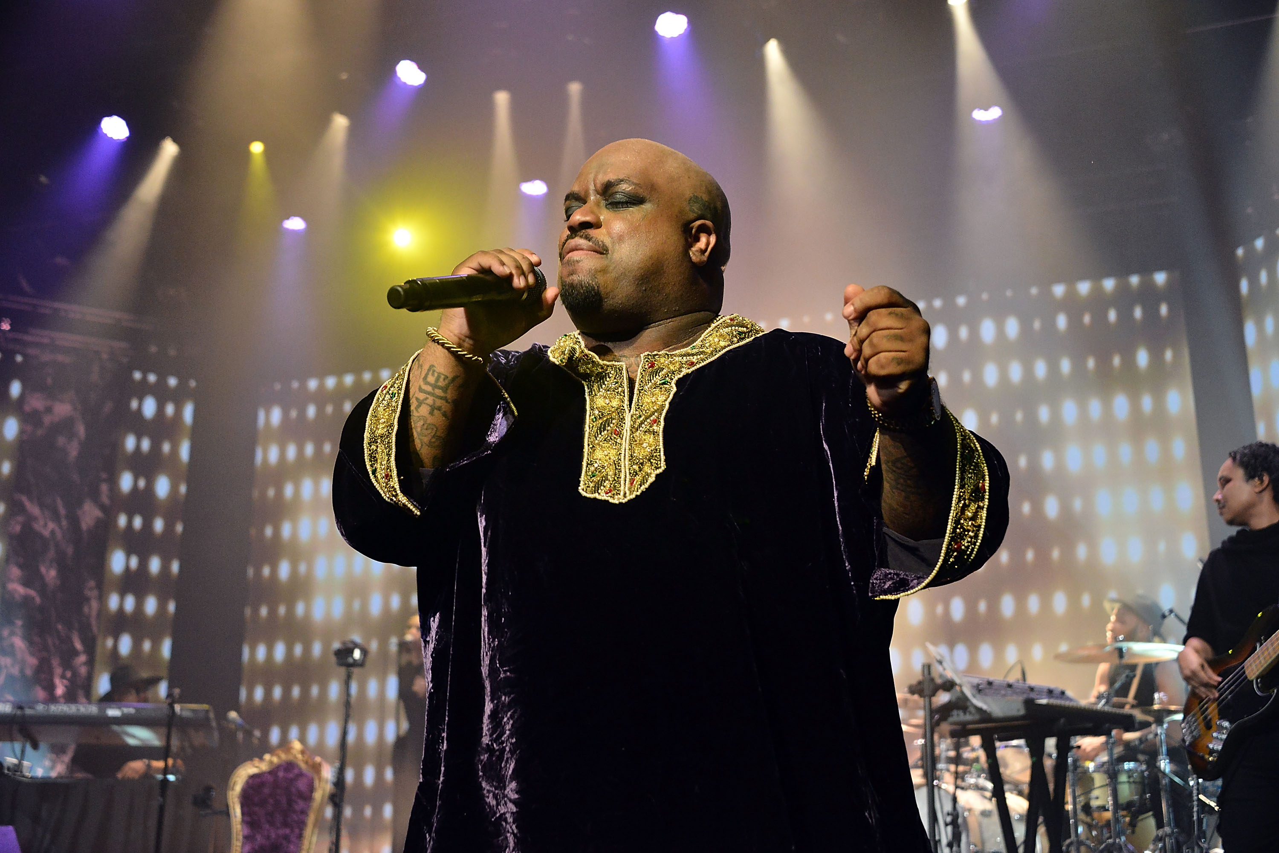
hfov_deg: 44.5
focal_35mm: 44
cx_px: 640
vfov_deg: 30.5
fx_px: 1563
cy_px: 426
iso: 3200
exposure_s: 1/160
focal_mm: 44
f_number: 4.2
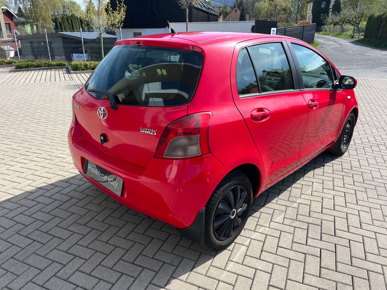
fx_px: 291
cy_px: 145
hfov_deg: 67.3
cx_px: 194
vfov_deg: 53.1
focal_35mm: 26
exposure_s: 1/1647
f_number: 1.6
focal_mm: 5.1
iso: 50
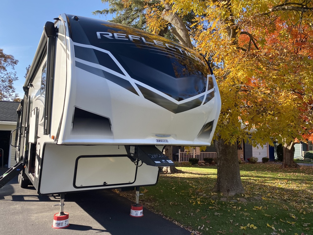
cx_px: 156
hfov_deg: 67.3
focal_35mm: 26
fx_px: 235
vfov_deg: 53.1
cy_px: 118
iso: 32
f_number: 1.8
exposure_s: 1/633
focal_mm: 4.25
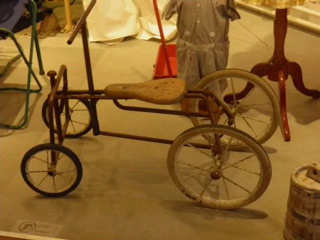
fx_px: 675
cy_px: 120
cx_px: 160
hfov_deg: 26.7
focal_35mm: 73
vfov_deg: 20.2
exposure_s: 1/8
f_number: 3.9
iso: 250
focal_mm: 13.2
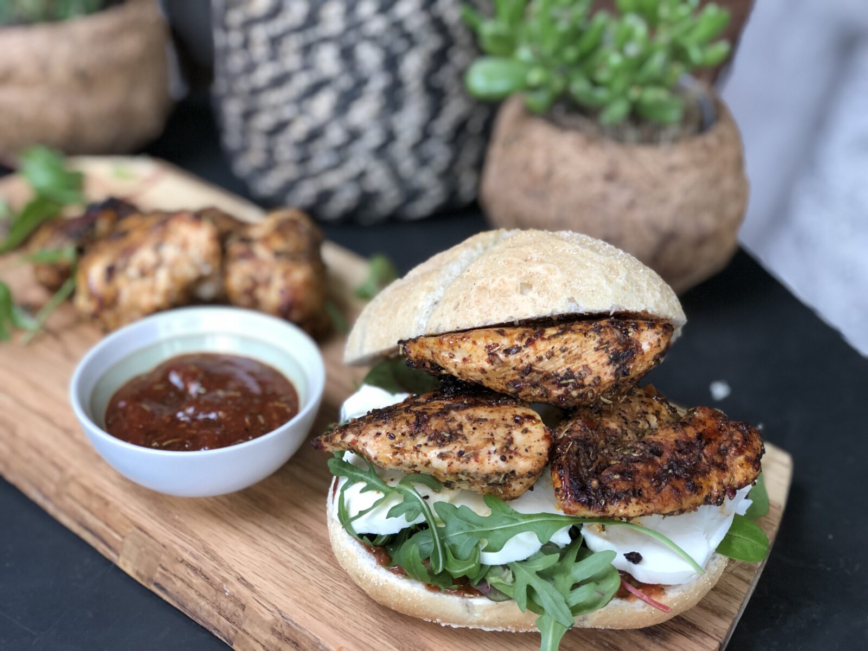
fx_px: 1429
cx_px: 434
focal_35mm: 57
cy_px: 326
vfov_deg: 25.7
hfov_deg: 33.8
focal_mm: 6.6
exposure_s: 1/30
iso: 64
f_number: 2.8
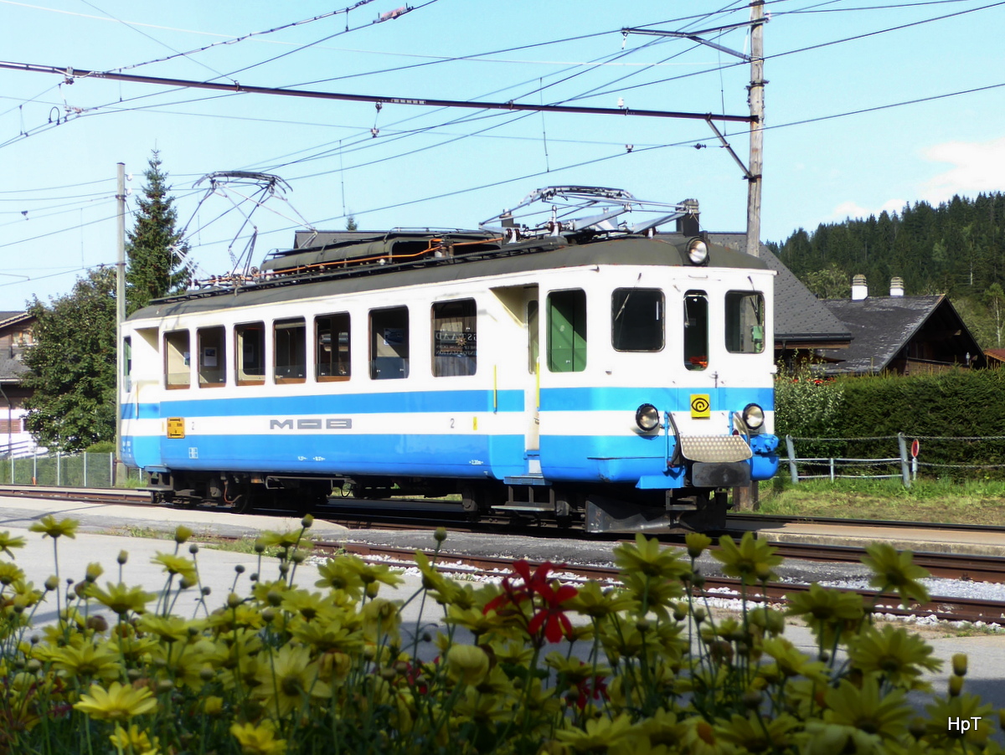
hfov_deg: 33.8
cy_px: 378
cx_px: 502
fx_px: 1656
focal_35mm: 57
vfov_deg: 25.7
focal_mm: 9.6
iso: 80
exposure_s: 1/250
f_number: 4.1
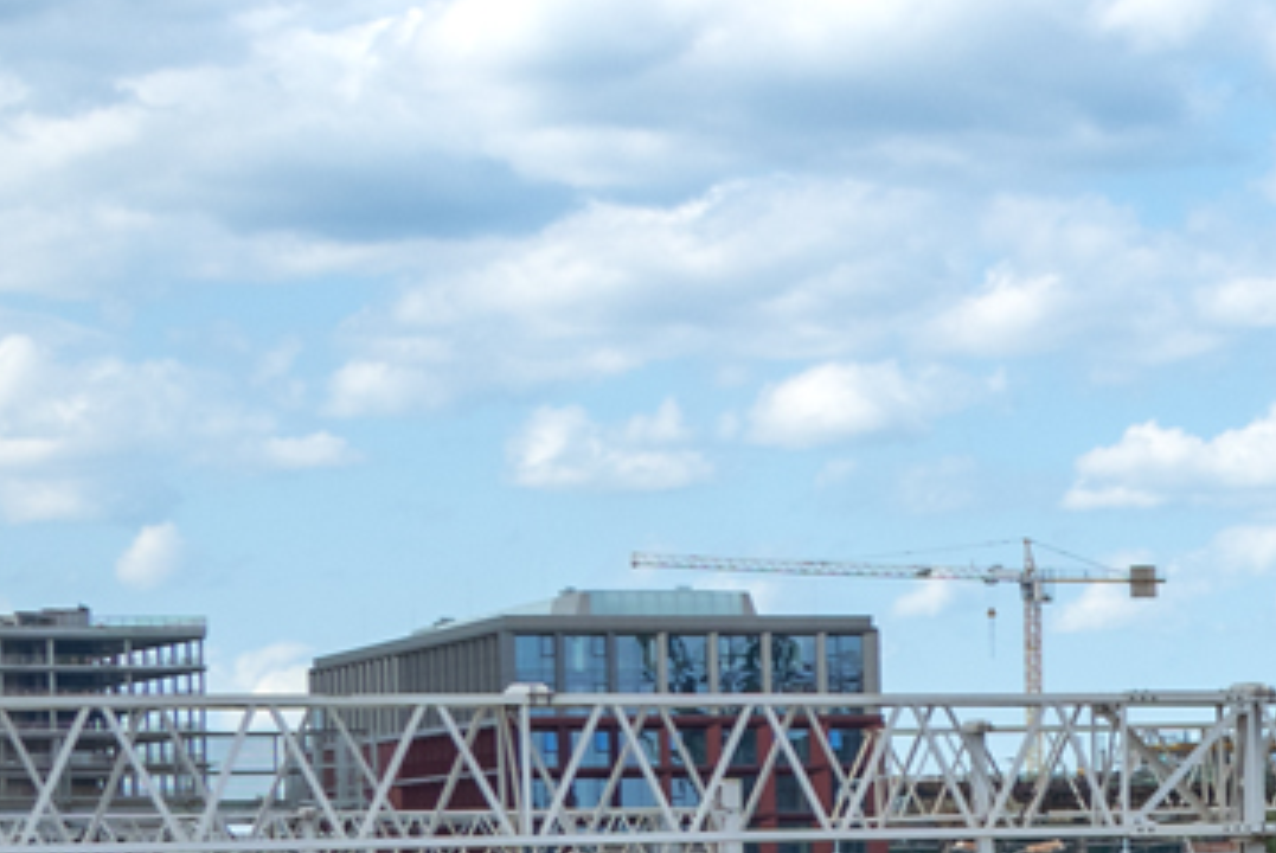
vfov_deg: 9.2
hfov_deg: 12.0
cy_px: 1093
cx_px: 2762
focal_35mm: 147
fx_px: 5214
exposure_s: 1/500
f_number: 9
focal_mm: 22
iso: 160
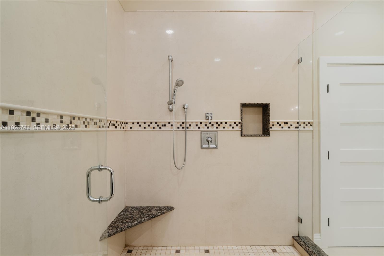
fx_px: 171
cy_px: 128
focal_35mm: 16
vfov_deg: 73.7
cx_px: 192
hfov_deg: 96.7
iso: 100
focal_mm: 16
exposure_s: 1/4
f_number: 11
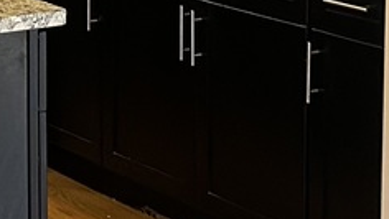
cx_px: -18
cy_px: -81
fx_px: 1785
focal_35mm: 173
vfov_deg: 6.9
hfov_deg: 12.3
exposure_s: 1/60
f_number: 1.5
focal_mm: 5.7
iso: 160
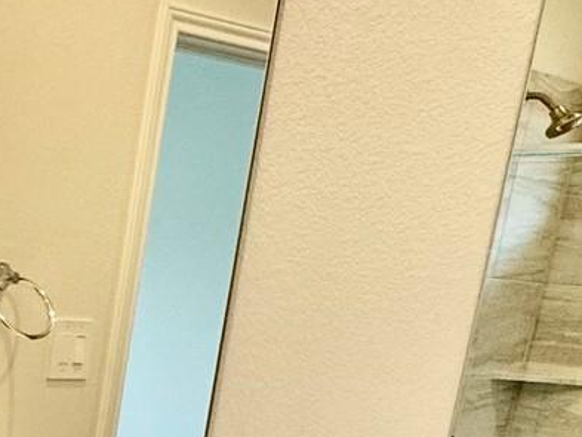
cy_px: 530
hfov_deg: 21.7
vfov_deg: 19.0
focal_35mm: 73
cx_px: -317
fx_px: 1228
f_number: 2.2
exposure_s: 1/120
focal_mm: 2.22
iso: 80
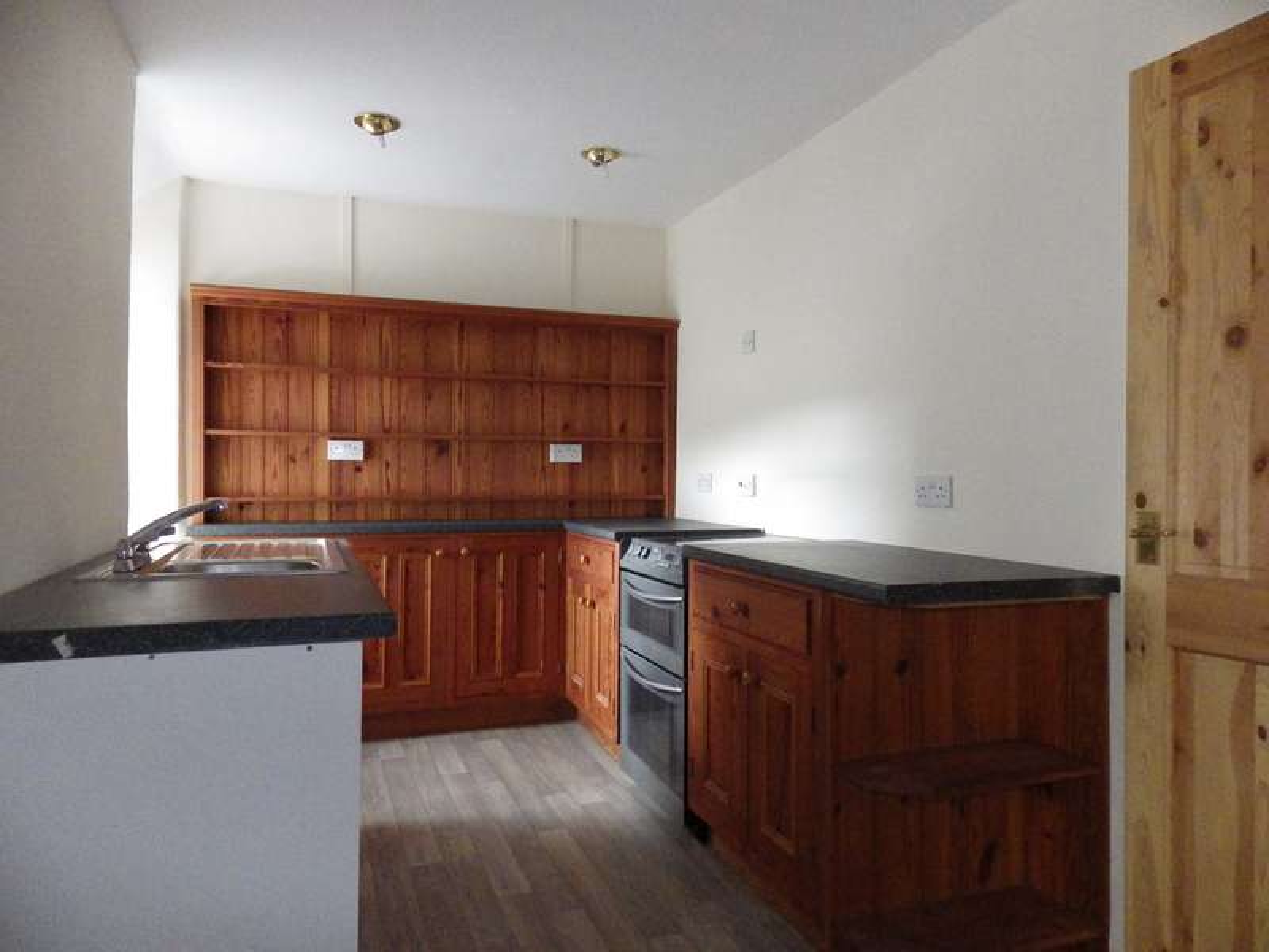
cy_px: 476
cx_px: 634
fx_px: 807
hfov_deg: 76.4
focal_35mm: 22
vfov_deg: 61.1
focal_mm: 4
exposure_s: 1/30
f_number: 3.1
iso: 800
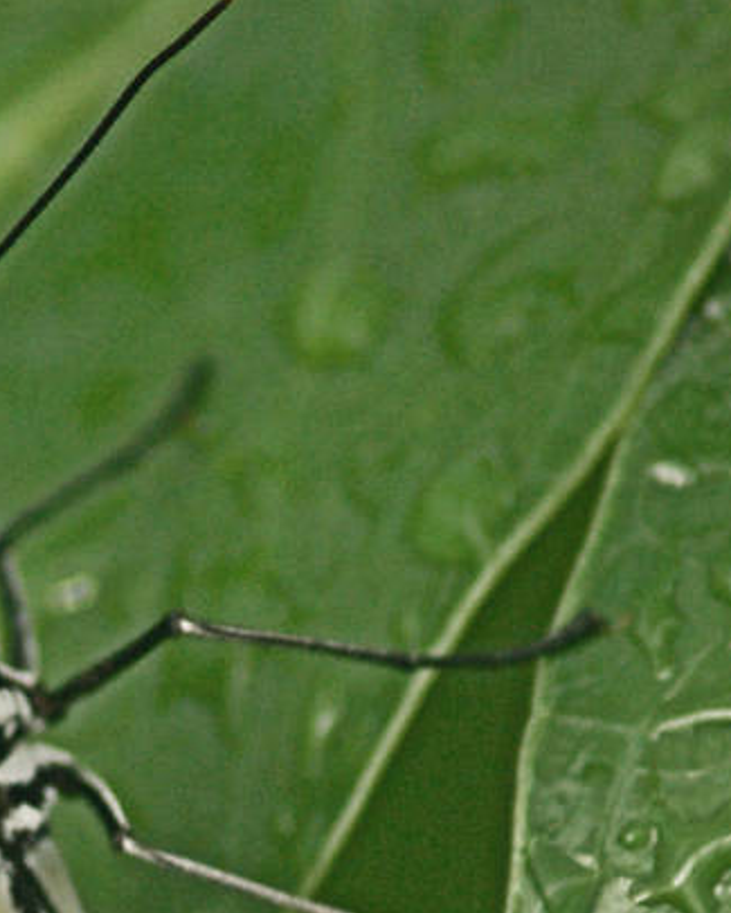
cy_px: 1219
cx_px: -252
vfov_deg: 1.6
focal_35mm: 1219
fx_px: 32954
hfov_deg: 1.3
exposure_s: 1/500
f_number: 5
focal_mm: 220
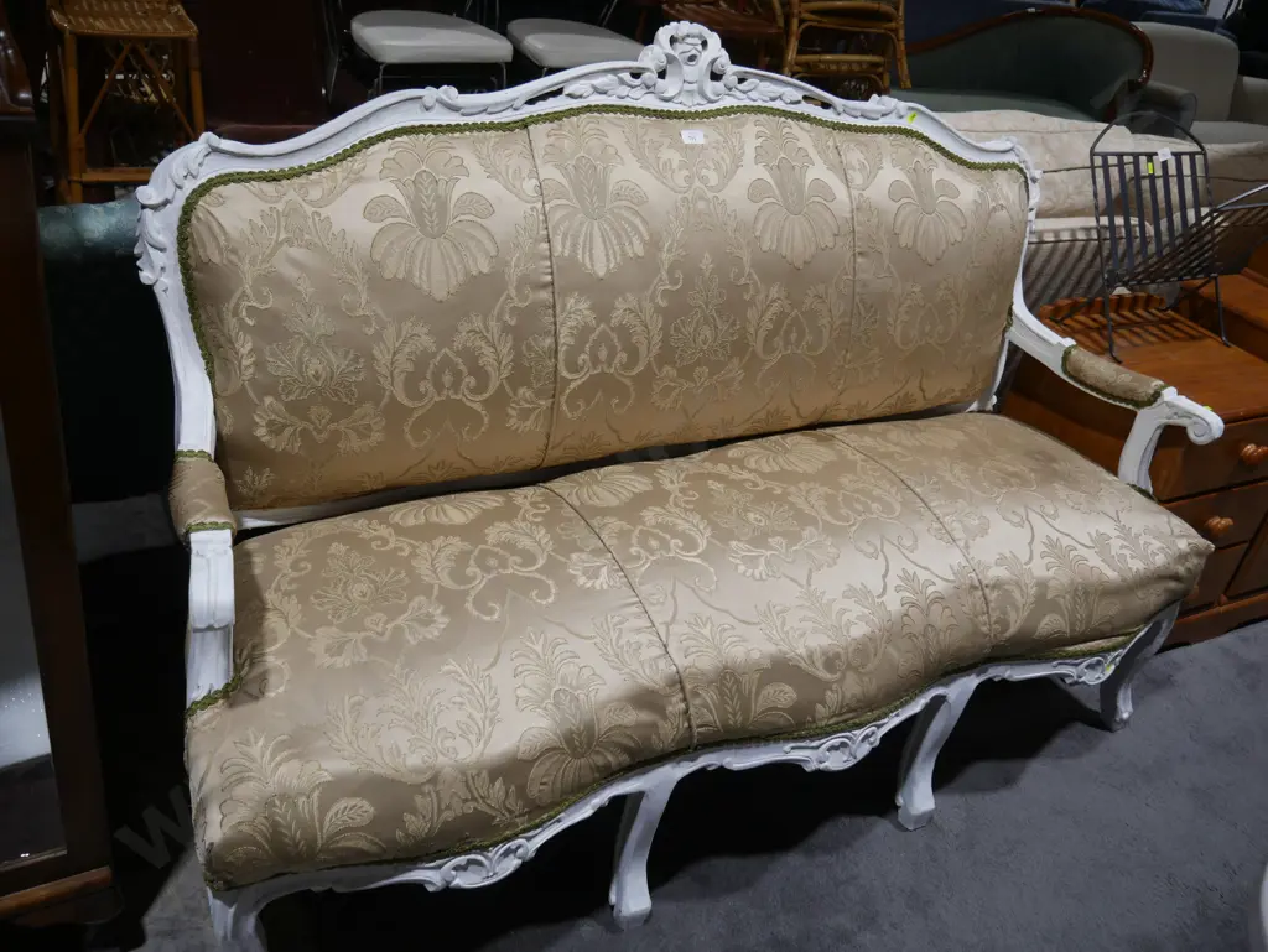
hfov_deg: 56.8
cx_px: 634
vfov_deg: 44.2
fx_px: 1173
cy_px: 476
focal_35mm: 32
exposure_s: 1/100
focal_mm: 16
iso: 200
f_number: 3.6
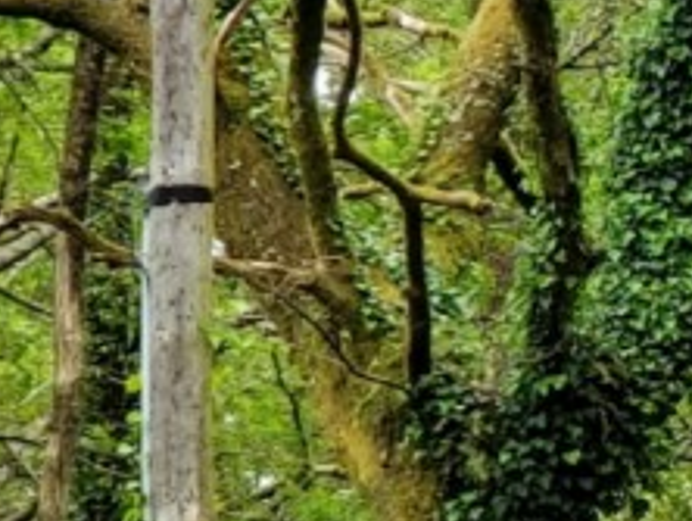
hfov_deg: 5.5
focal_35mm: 337
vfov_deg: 4.4
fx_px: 6744
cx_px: 2095
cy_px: 377
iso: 25
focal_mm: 6
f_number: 2.4
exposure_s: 1/104
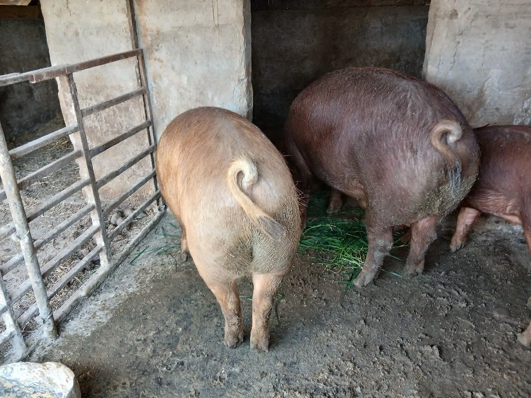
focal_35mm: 26
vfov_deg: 53.1
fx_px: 399
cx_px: 266
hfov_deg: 67.3
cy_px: 199
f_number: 1.8
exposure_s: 1/50.3
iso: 160
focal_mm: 3.98
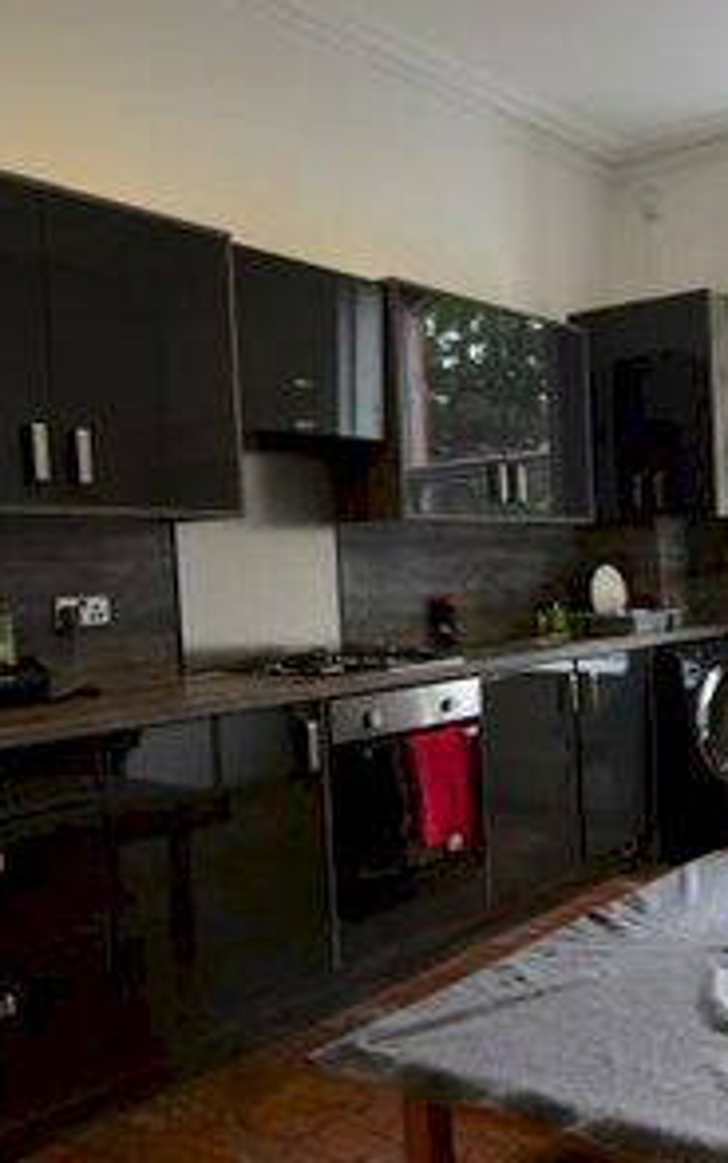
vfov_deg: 56.6
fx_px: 1078
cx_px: 649
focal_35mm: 34
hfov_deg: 35.2
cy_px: 631
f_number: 2.8
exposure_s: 1/100
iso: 500
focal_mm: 14
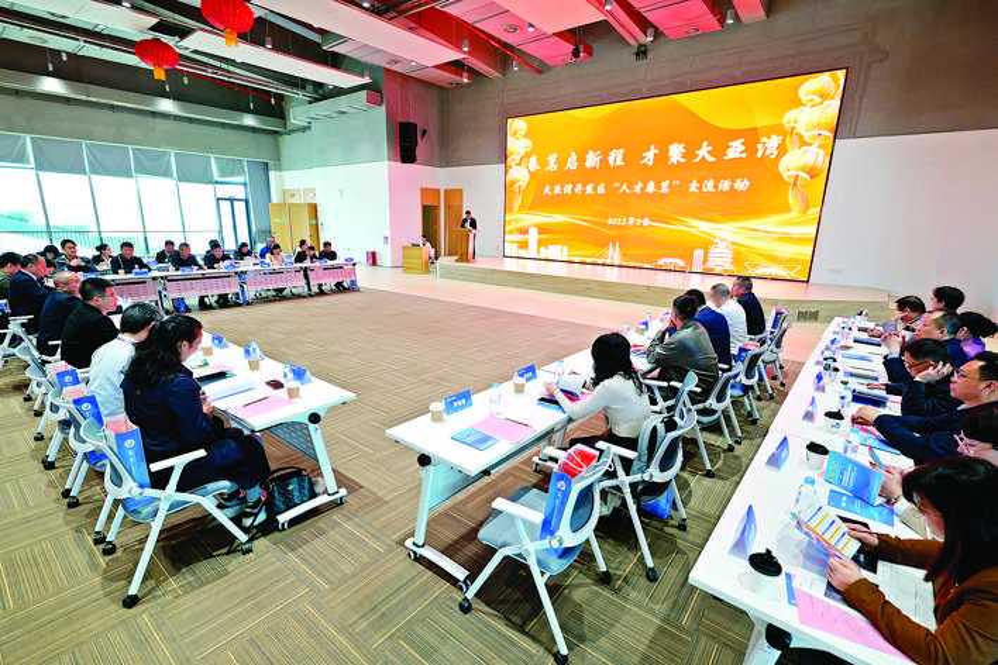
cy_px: 332
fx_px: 444
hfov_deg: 96.7
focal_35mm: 16
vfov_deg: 73.7
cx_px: 499
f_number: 4
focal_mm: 16
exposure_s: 1/100
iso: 1600
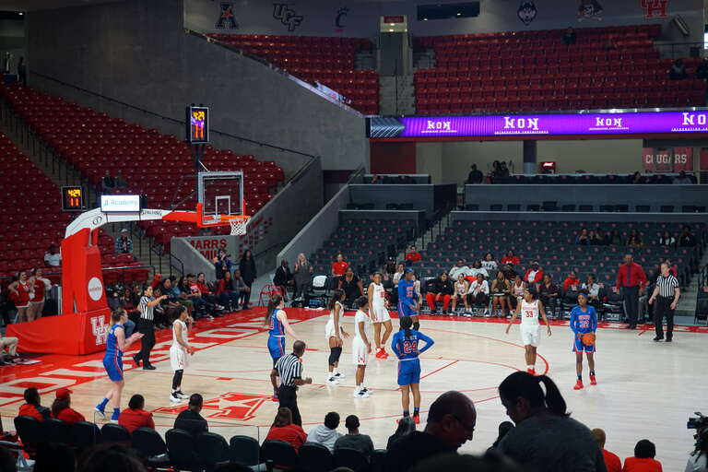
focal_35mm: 62
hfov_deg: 32.6
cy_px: 236
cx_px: 354
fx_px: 1209
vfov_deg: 22.1
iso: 400
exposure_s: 1/80
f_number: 5.6
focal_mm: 41
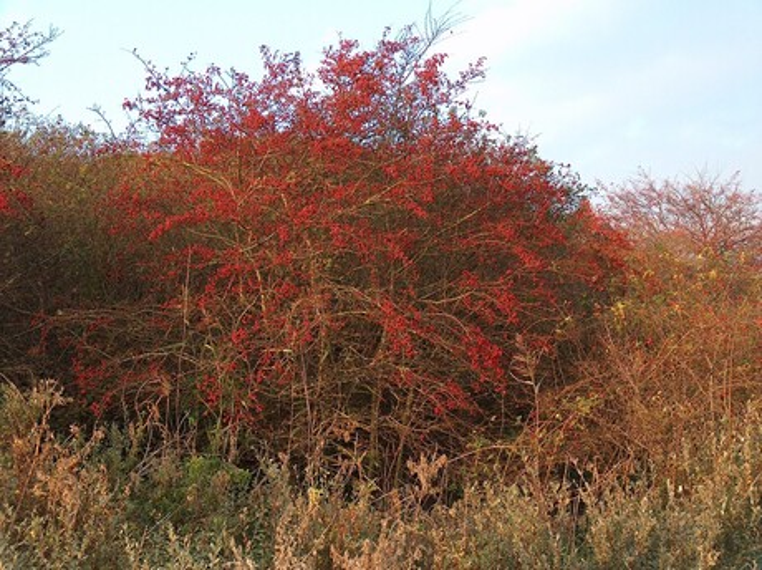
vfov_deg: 24.0
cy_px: 285
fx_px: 1341
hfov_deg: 31.7
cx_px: 381
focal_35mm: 61
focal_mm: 12.53
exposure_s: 1/299
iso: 182
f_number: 2.9
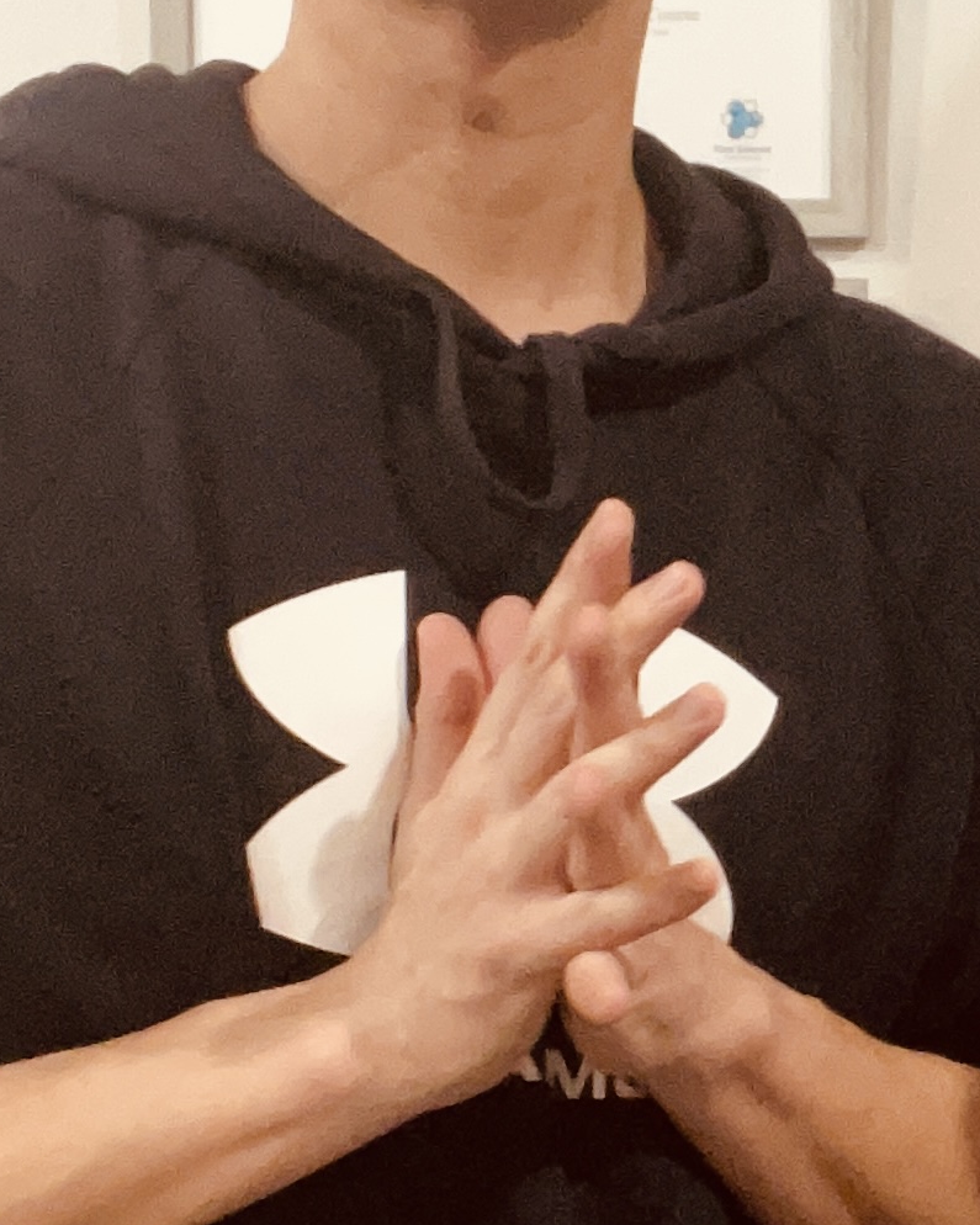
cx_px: 1233
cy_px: 536
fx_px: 3300
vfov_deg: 21.0
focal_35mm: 91
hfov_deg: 16.1
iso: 320
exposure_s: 1/33
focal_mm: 2.71
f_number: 2.2
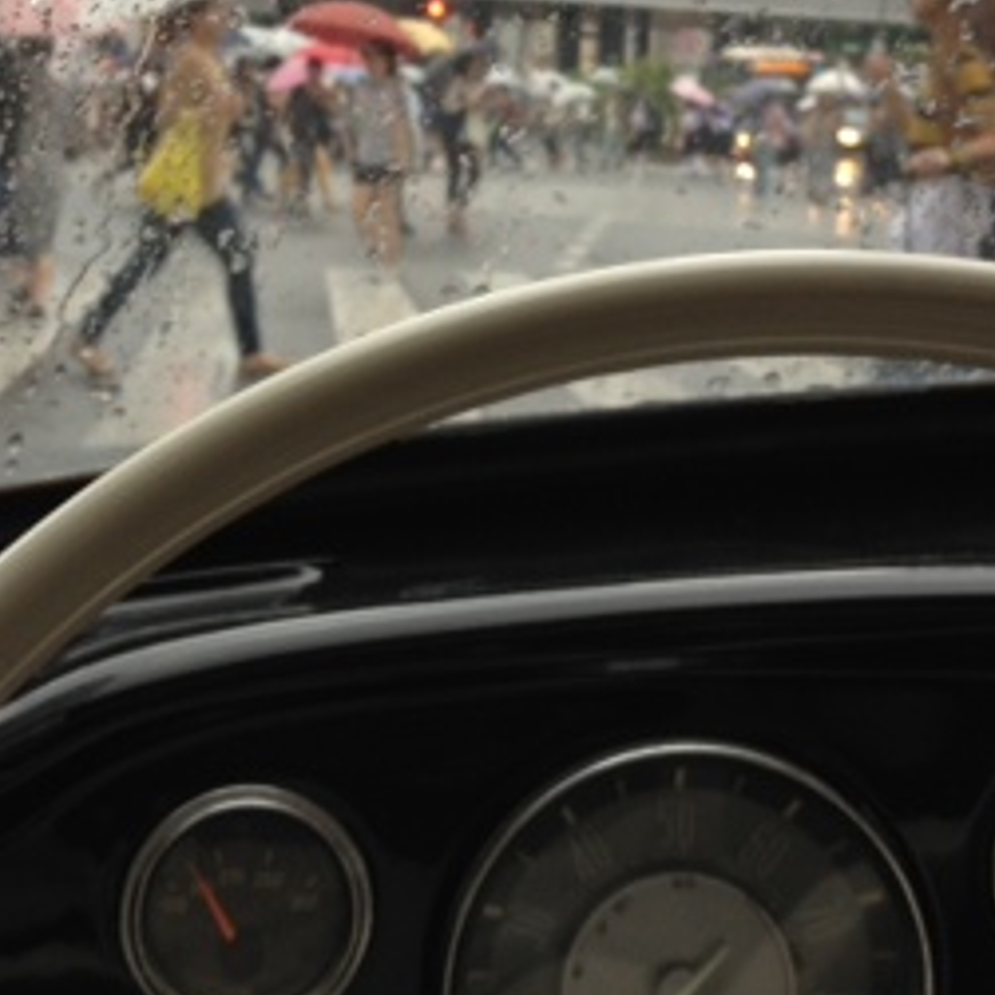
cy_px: 222
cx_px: 444
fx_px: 2569
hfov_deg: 21.9
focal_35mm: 79
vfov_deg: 21.7
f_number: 2.4
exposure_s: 1/60
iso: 64
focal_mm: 4.28
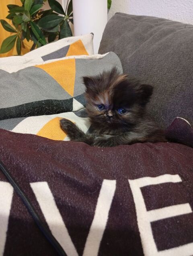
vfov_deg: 65.2
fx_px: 200
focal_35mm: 27
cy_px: 128
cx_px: 96
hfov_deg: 51.5
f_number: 1.8
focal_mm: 3.98
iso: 1628
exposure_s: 1/16.7
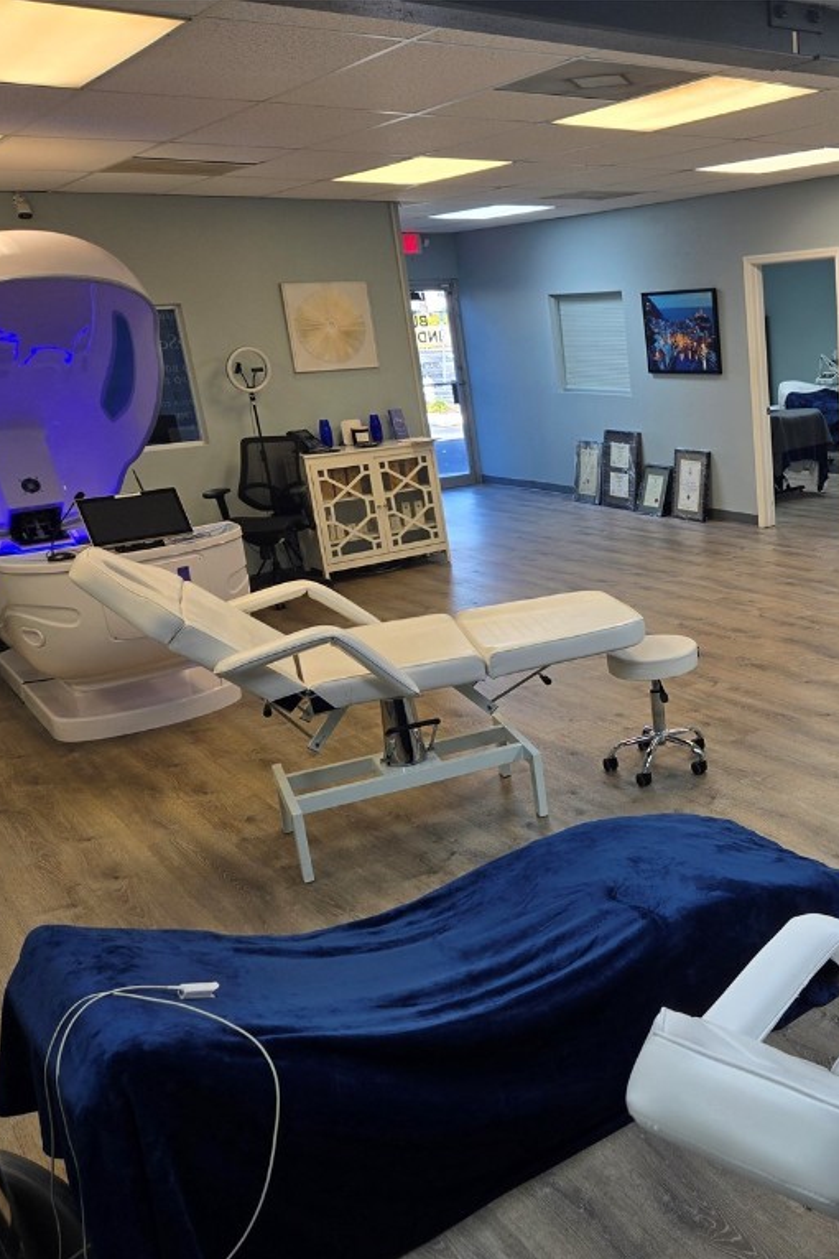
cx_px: 775
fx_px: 1119
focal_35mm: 32
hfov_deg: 38.0
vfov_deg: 58.7
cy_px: 630
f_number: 1.8
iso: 40
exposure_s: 1/120
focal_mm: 5.4
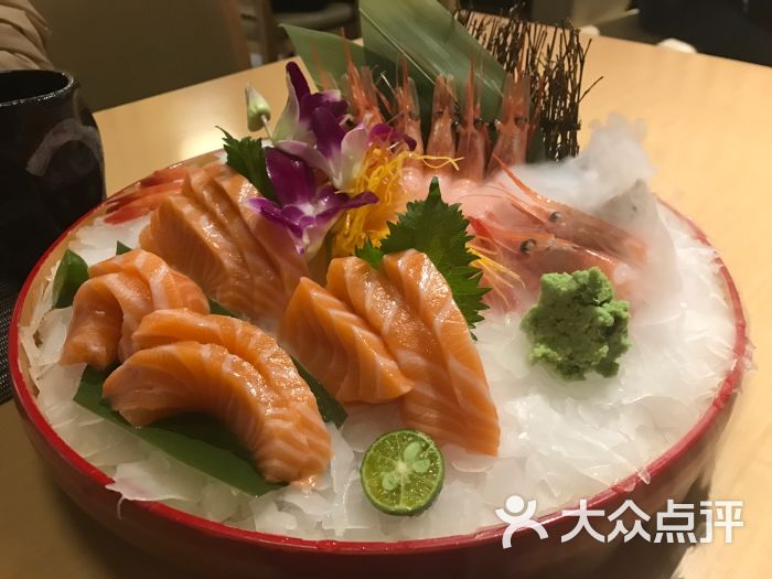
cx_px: 386
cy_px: 290
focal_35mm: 28
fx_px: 624
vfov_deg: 49.7
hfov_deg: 63.4
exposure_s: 1/17
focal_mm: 3.99
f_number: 1.8
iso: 100
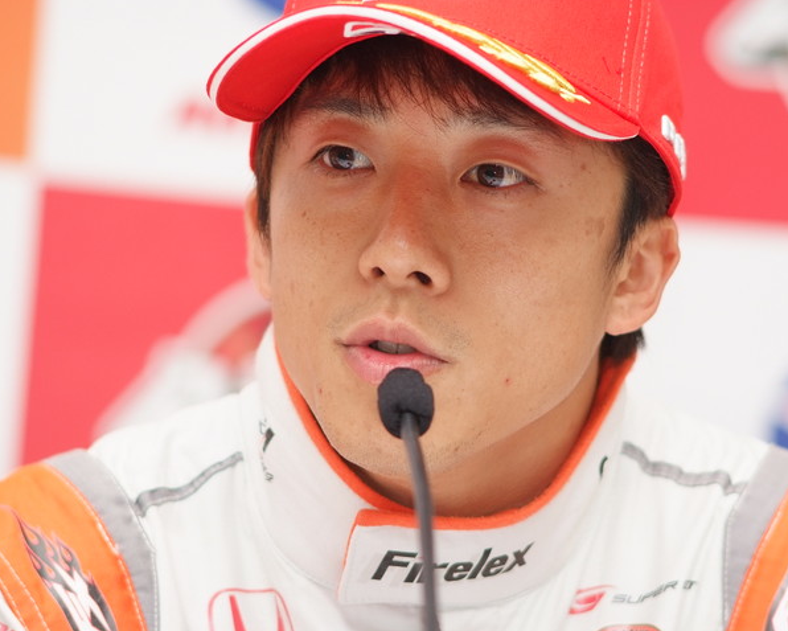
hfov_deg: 6.3
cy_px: 315
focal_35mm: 306
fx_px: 7138
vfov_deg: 5.1
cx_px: 443
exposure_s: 1/250
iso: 400
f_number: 2.8
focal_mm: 180
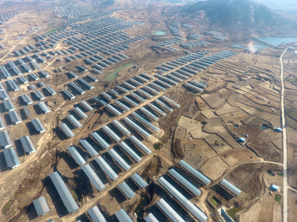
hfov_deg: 81.7
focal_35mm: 20
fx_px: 172
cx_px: 148
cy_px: 111
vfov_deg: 66.0
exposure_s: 1/568
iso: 100
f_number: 2.8
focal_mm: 3.61
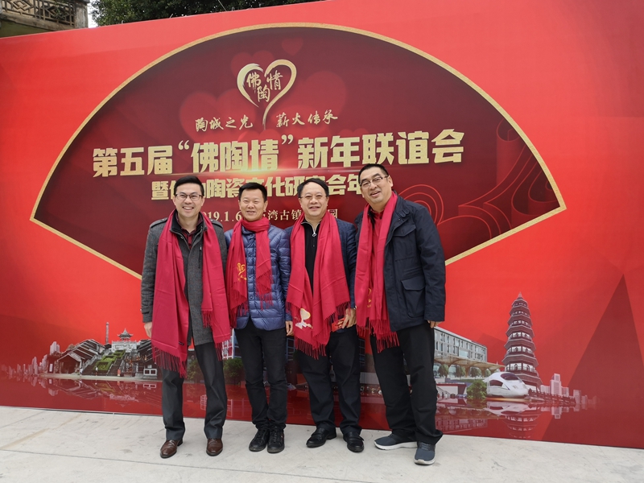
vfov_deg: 51.4
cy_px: 242
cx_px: 322
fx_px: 502
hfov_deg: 65.3
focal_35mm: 27
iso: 50
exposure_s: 1/278
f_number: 1.8
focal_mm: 3.95
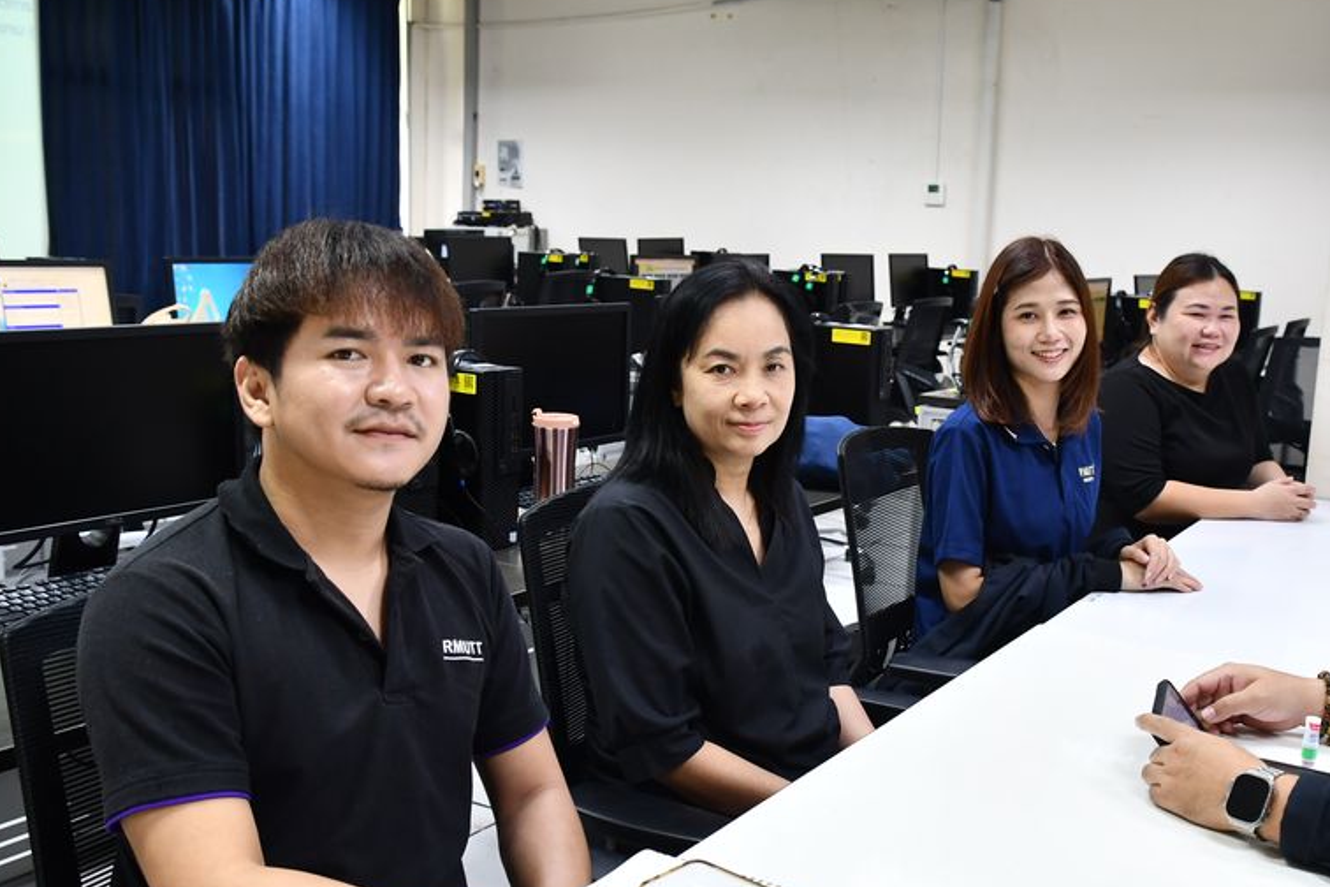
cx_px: 823
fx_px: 1552
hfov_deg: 46.0
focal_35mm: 42
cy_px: 518
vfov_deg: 31.8
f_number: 4.5
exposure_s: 1/80
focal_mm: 21
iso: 1000
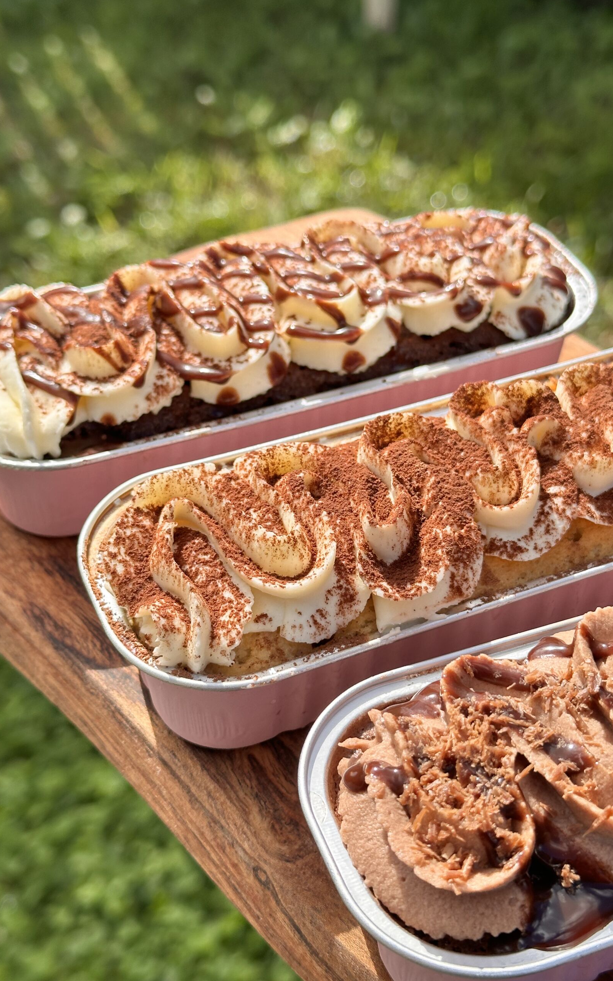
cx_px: 346
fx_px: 1363
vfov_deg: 39.6
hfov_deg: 25.3
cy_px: 490
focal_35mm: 51
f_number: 1.78
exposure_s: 1/2160
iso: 64
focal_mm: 6.86
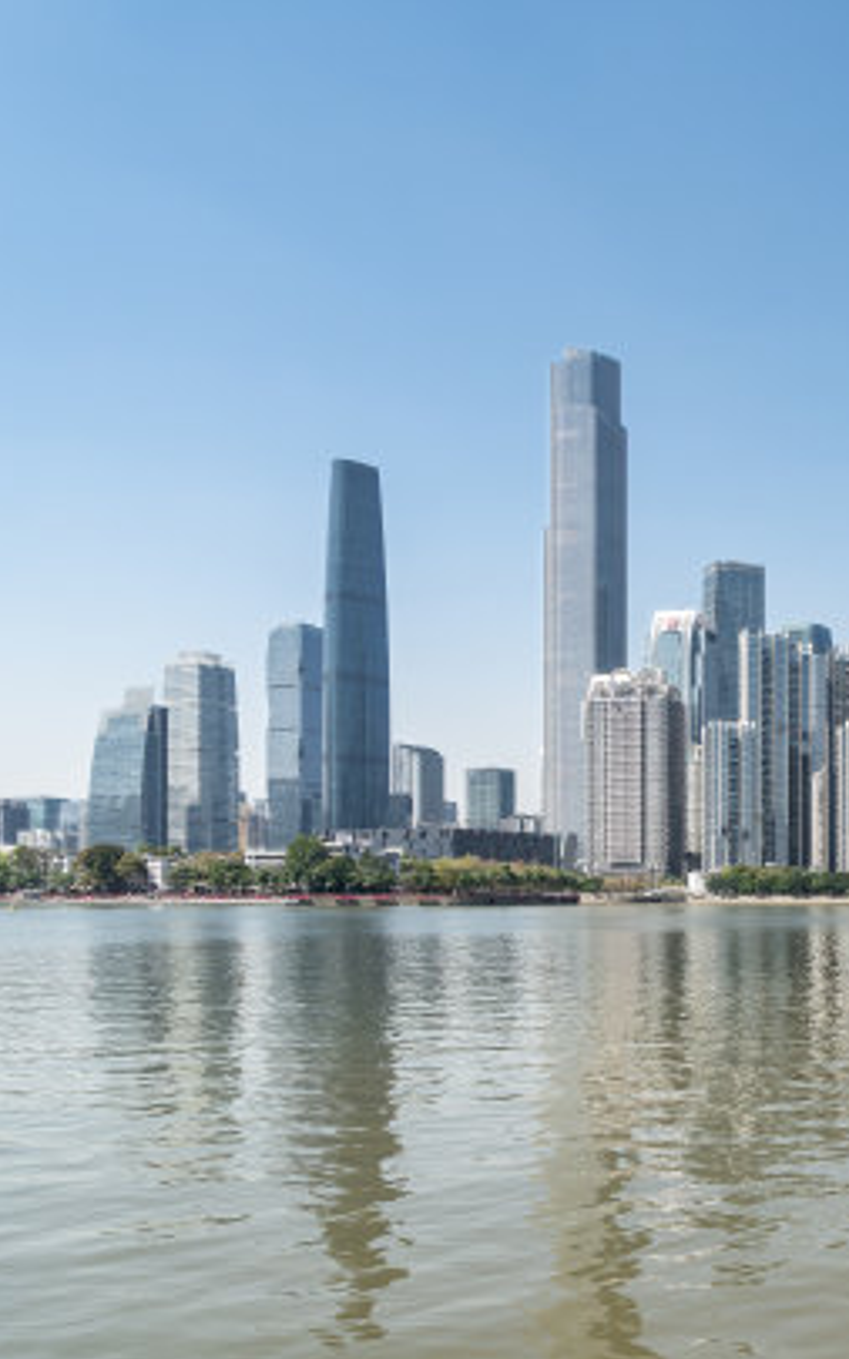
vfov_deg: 52.8
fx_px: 1370
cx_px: 987
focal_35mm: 37
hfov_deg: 30.0
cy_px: 678
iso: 100
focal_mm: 24
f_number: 8
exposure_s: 1/250
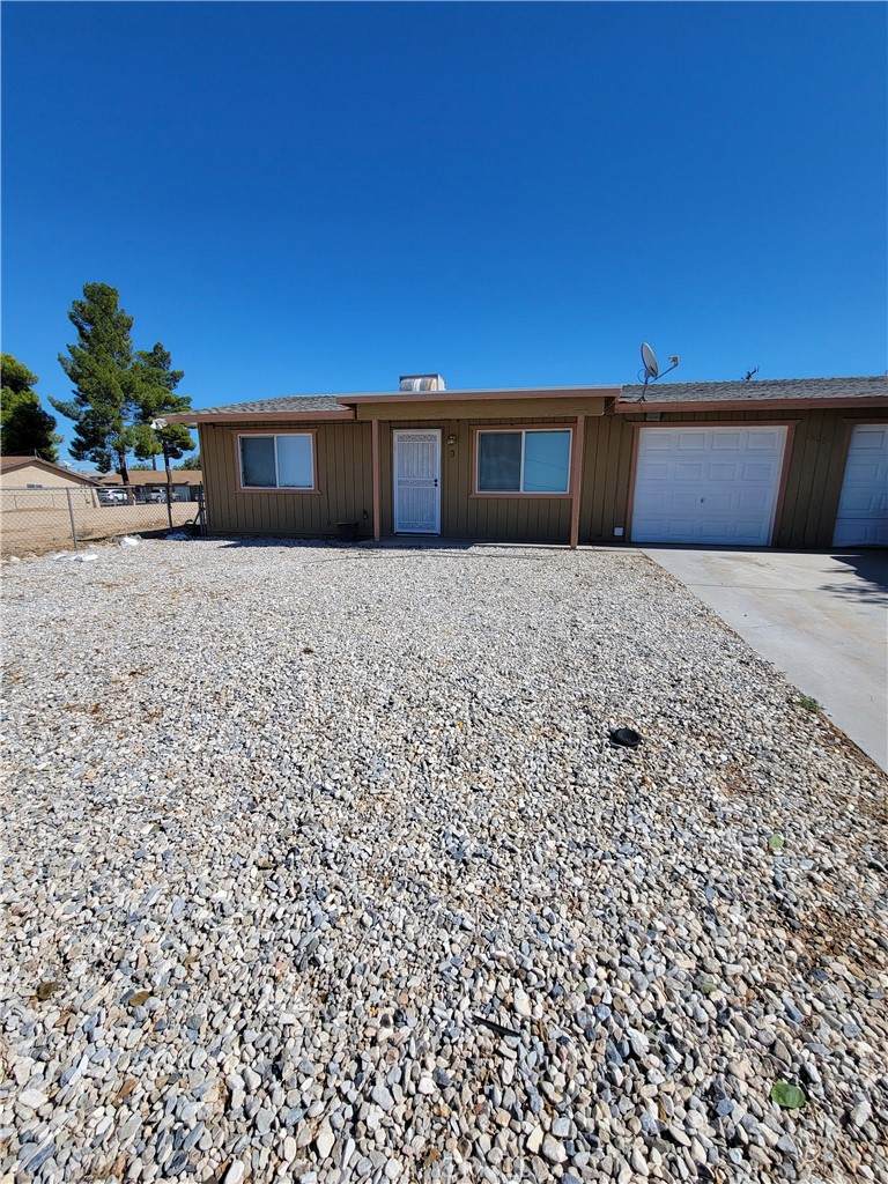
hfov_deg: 89.9
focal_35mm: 13
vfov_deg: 106.2
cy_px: 592
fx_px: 445
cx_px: 444
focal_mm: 2.2
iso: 50
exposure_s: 1/2686
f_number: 2.2
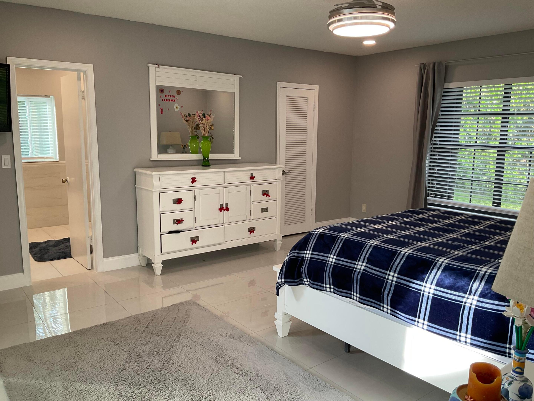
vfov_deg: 48.2
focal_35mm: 29
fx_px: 447
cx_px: 267
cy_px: 200
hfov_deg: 61.7
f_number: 1.8
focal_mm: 3
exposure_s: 1/60
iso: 40
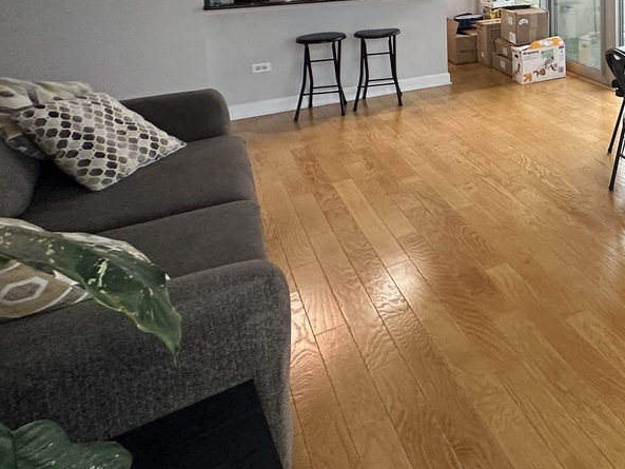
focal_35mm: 34
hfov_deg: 39.1
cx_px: 751
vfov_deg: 36.2
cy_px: -32
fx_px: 614
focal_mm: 2.22
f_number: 2.2
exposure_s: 1/121
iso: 250
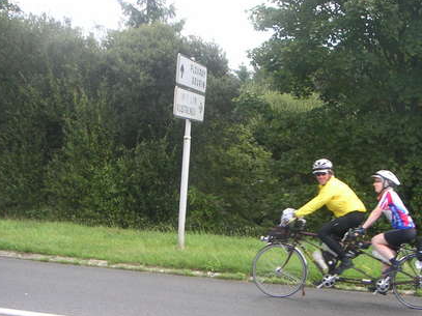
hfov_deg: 34.3
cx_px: 235
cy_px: 211
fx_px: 682
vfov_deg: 25.9
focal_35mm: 56
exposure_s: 1/180
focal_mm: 6
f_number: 2.8
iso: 50
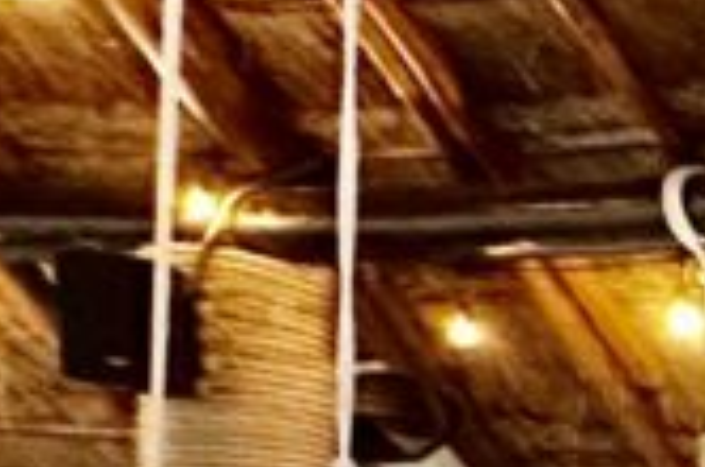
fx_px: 1759
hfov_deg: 12.5
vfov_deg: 12.6
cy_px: 1036
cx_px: 1971
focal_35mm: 90
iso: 500
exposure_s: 1/60
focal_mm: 2.22
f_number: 2.2
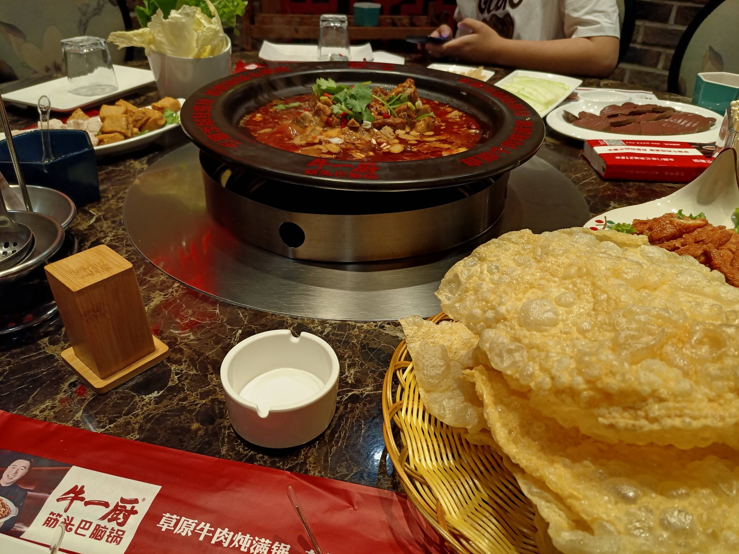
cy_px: 277
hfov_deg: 67.3
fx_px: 555
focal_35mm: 26
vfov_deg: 53.1
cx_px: 370
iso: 251
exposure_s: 1/33.3
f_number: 1.8
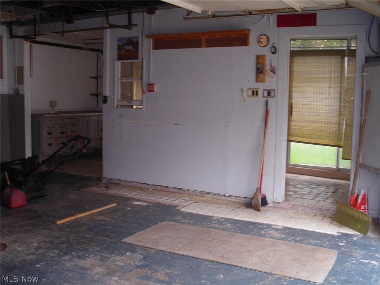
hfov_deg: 49.0
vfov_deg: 37.7
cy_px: 142
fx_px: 417
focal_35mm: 38
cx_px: 190
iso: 59
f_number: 3.2
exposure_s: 1/30
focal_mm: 6.3
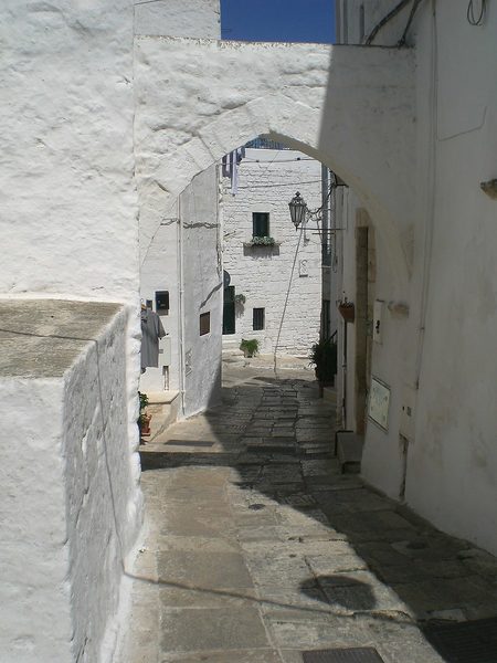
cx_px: 248
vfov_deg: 49.0
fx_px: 727
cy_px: 332
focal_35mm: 38
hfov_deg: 37.7
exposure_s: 1/1250
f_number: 4.4
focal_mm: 6.3
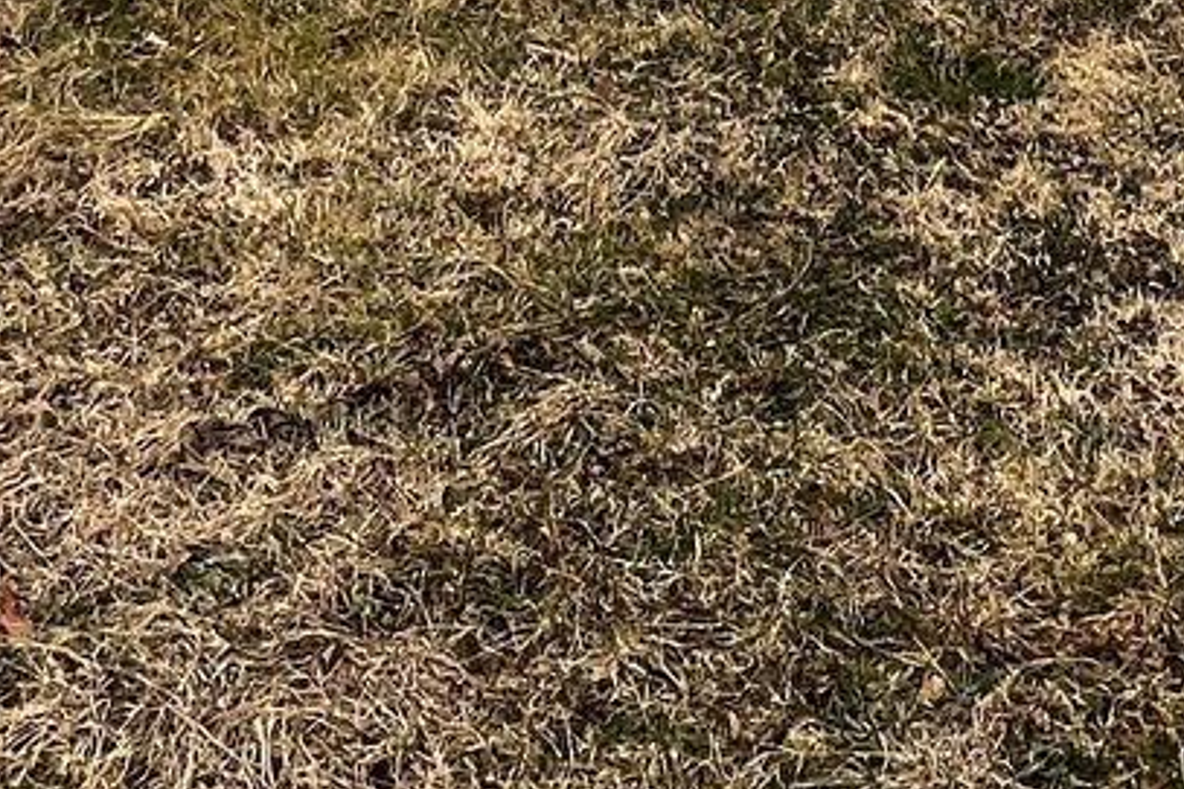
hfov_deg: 34.5
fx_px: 1677
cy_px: -780
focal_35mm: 51
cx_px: 1248
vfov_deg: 18.1
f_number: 1.8
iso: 32
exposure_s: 1/483
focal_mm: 1.57
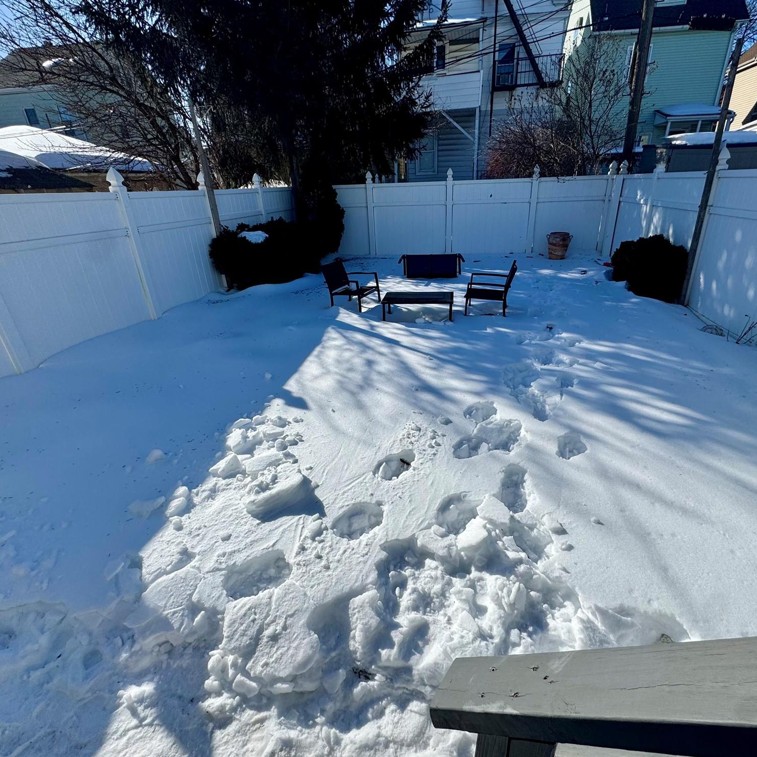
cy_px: 383
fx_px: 421
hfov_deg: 83.9
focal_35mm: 17
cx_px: 396
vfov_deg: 84.0
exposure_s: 1/3717
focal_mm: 2.22
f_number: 2.2
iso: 32
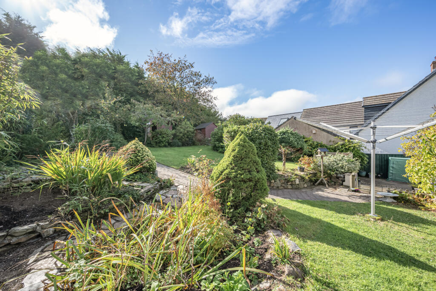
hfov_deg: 104.2
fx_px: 170
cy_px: 146
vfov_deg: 81.3
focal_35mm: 14
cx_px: 218
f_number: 9
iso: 100
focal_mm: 14
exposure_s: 1/125
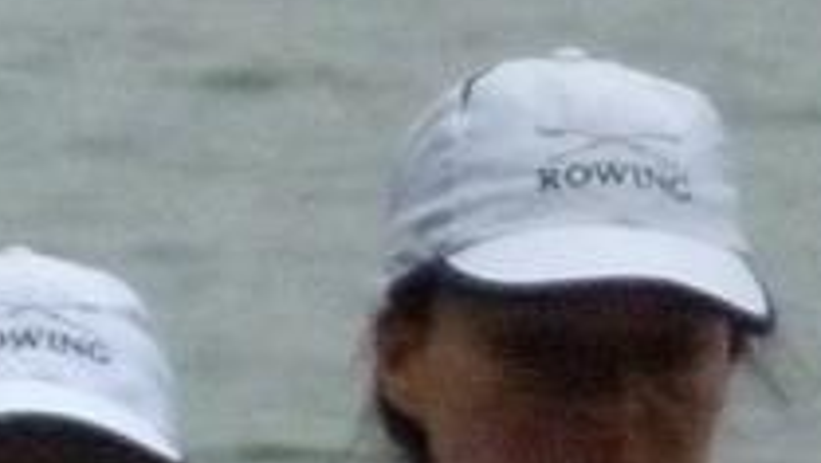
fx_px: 88115
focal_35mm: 4044
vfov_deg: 0.3
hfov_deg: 0.5
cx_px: -1006
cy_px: 596
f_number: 4.4
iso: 640
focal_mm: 86.4
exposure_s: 1/500
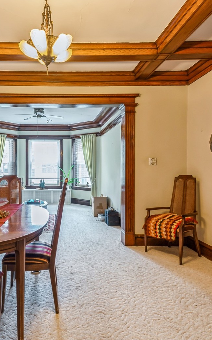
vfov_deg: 74.8
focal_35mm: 24
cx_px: 50
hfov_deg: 48.8
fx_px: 222
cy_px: 172
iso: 200
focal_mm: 10
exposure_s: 1/1.67
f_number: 11
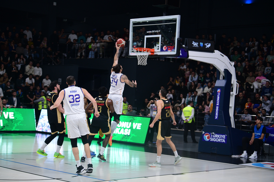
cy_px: 91
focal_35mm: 72
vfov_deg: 18.9
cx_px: 137
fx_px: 548
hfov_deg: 28.1
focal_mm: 72
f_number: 2.8
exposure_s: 1/640
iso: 1000
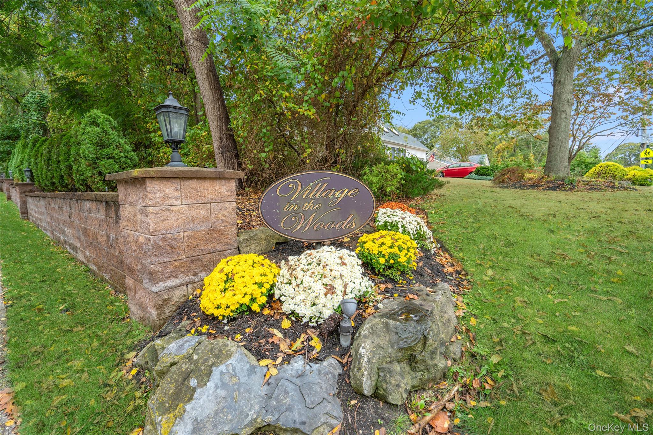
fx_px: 290
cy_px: 218
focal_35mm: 16
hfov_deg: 96.7
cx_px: 326
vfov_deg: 73.7
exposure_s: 1/200
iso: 320
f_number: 5.6
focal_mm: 16
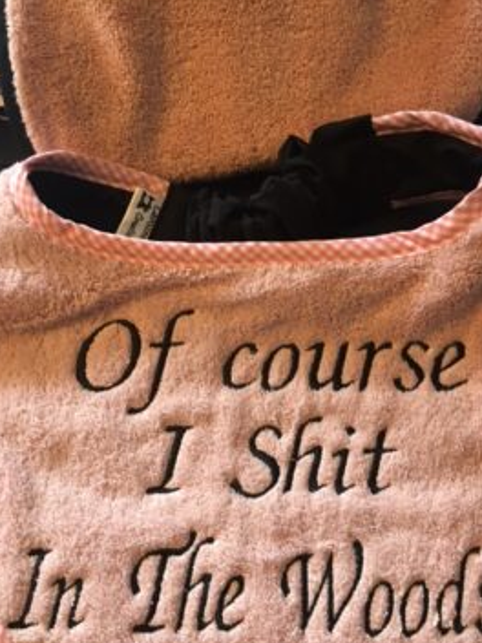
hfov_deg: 42.9
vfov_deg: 55.3
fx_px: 613
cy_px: 334
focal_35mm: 33
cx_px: 261
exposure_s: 1/10
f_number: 2.2
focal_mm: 4.15
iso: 100
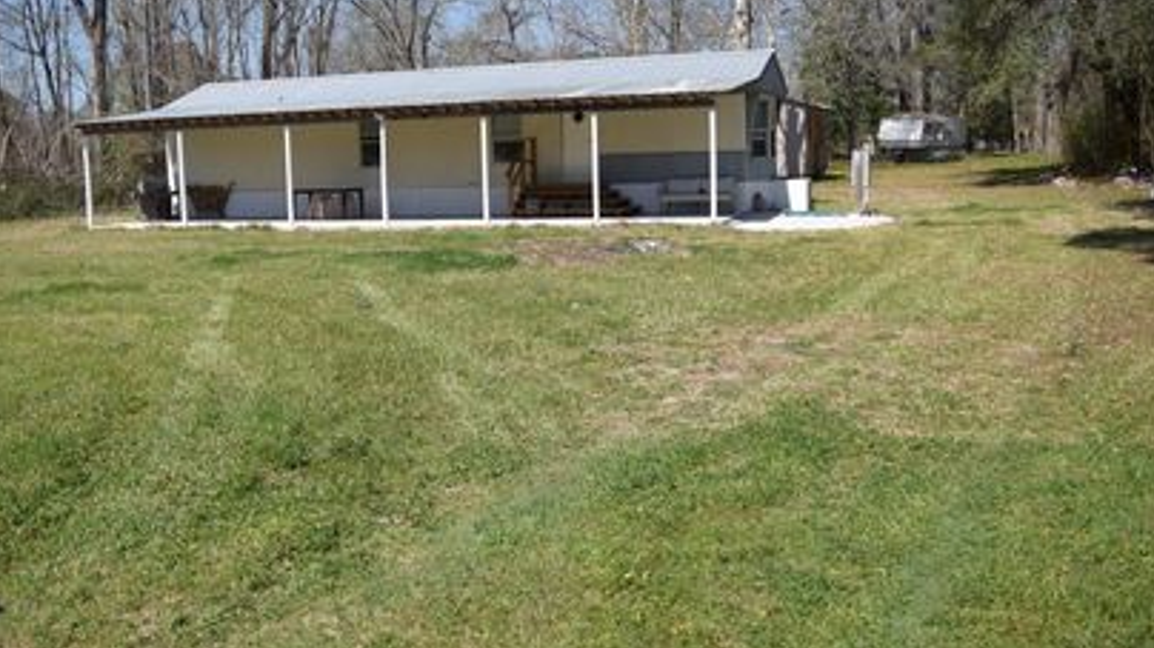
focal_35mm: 35
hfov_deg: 56.3
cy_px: 274
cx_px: 474
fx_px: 1071
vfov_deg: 33.6
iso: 200
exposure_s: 1/2500
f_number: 3.5
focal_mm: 18
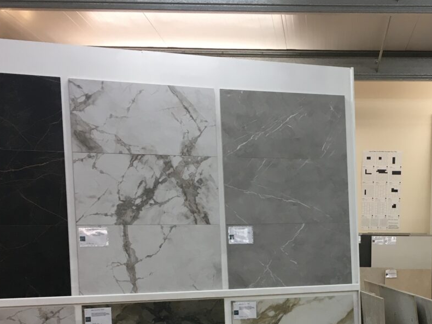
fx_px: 724
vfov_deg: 24.4
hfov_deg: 32.5
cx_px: 328
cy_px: 302
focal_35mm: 58
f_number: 2.2
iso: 64
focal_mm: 4.15
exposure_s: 1/33
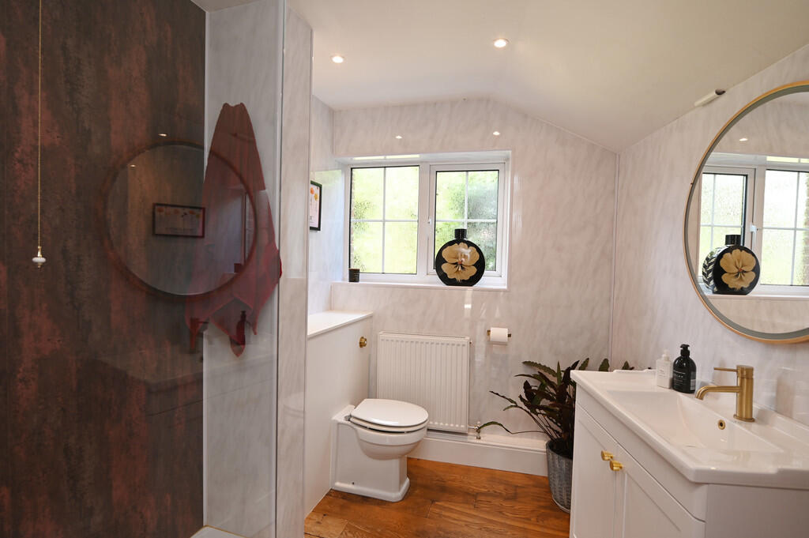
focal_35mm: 17
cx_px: 404
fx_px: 382
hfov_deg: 93.3
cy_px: 269
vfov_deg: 70.3
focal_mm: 17
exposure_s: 1/60
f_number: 4
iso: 220
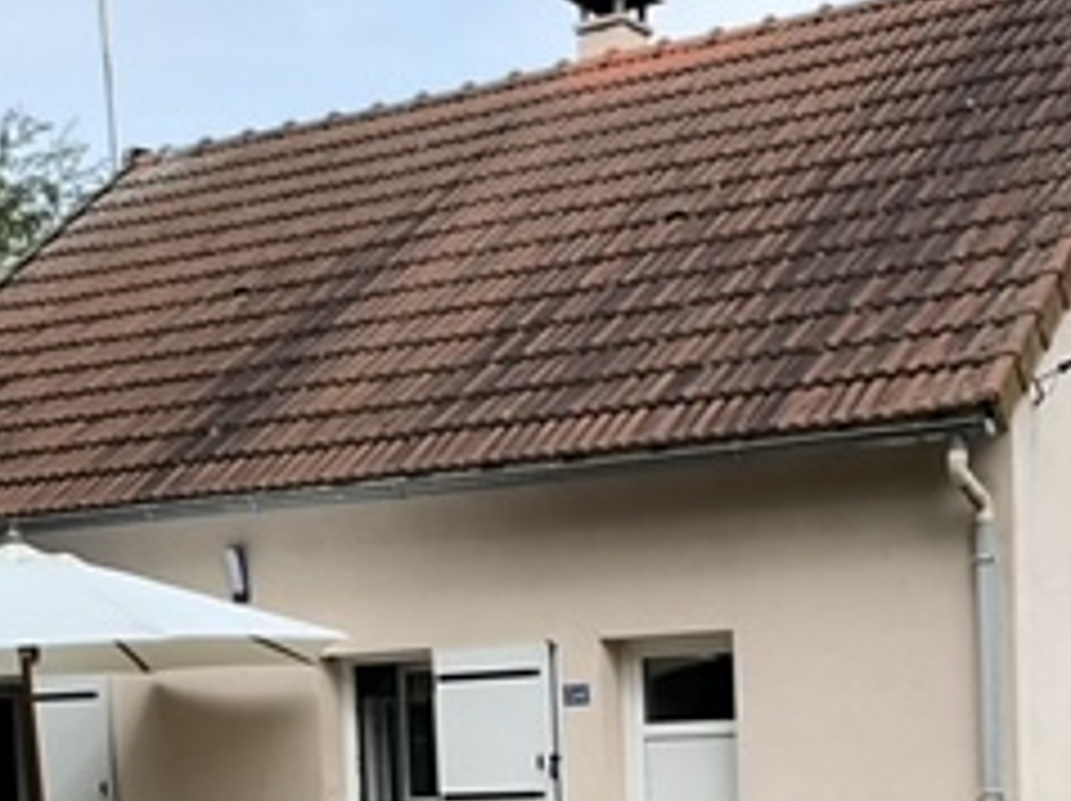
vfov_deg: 18.0
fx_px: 2411
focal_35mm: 78
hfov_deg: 25.0
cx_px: 644
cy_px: 936
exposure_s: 1/683
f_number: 1.8
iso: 25
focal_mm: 3
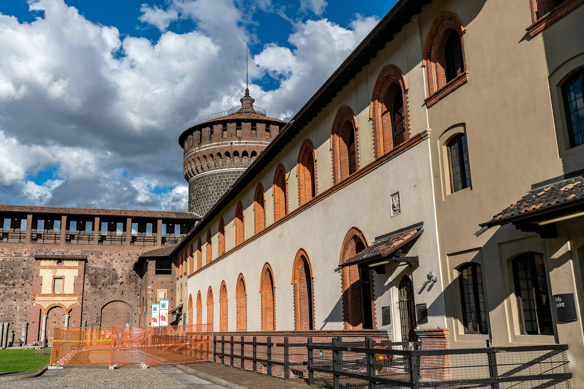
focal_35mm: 34
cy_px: 194
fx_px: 551
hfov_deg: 55.8
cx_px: 292
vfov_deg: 38.8
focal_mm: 34
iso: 100
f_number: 11
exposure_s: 1/350
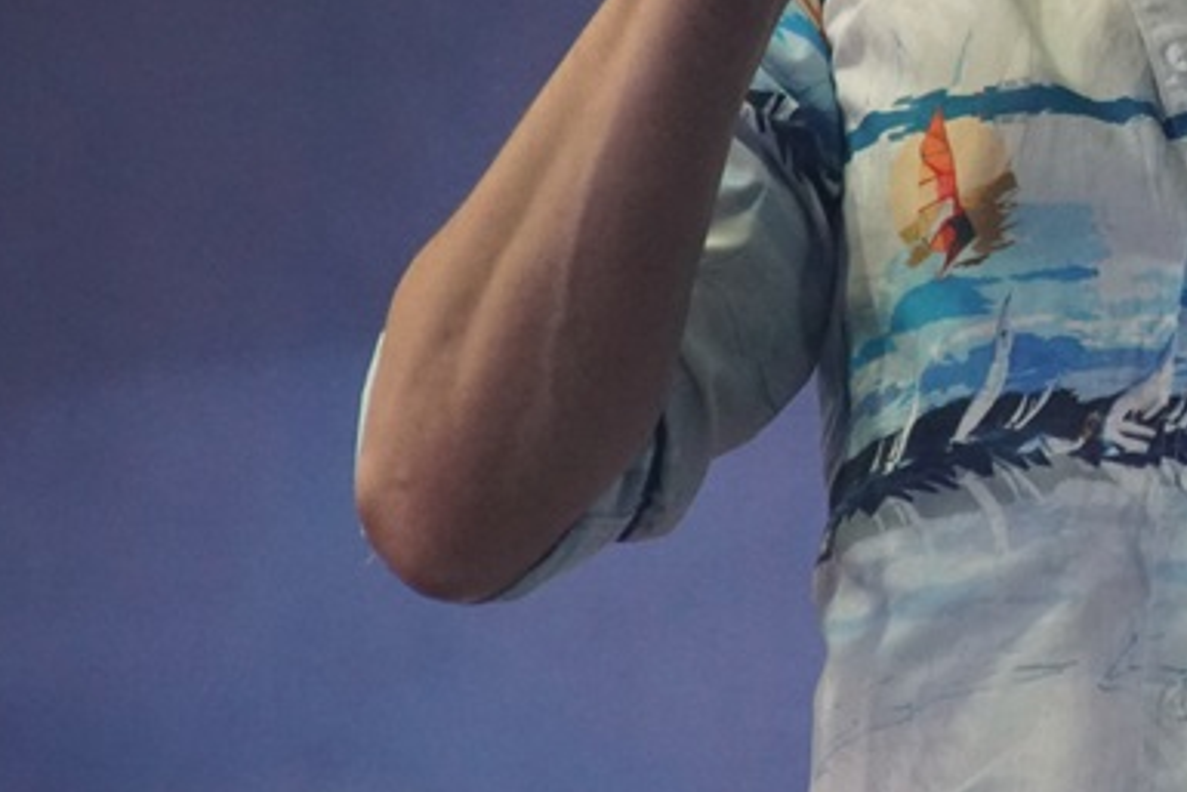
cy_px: 54
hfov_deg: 2.9
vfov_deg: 2.0
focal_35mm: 702
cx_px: 1301
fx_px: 23154
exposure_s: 1/320
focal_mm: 180
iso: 2500
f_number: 6.3
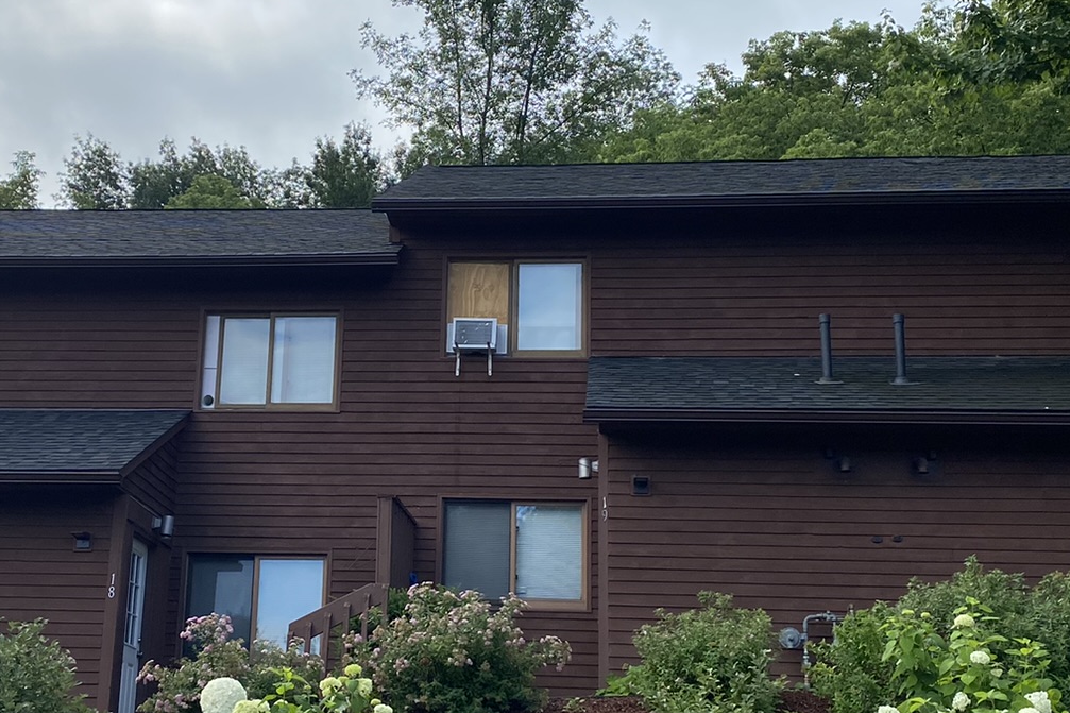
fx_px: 1634
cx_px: 417
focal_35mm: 55
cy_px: 383
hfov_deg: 36.1
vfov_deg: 24.6
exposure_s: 1/3300
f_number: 1.8
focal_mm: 4.25
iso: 32
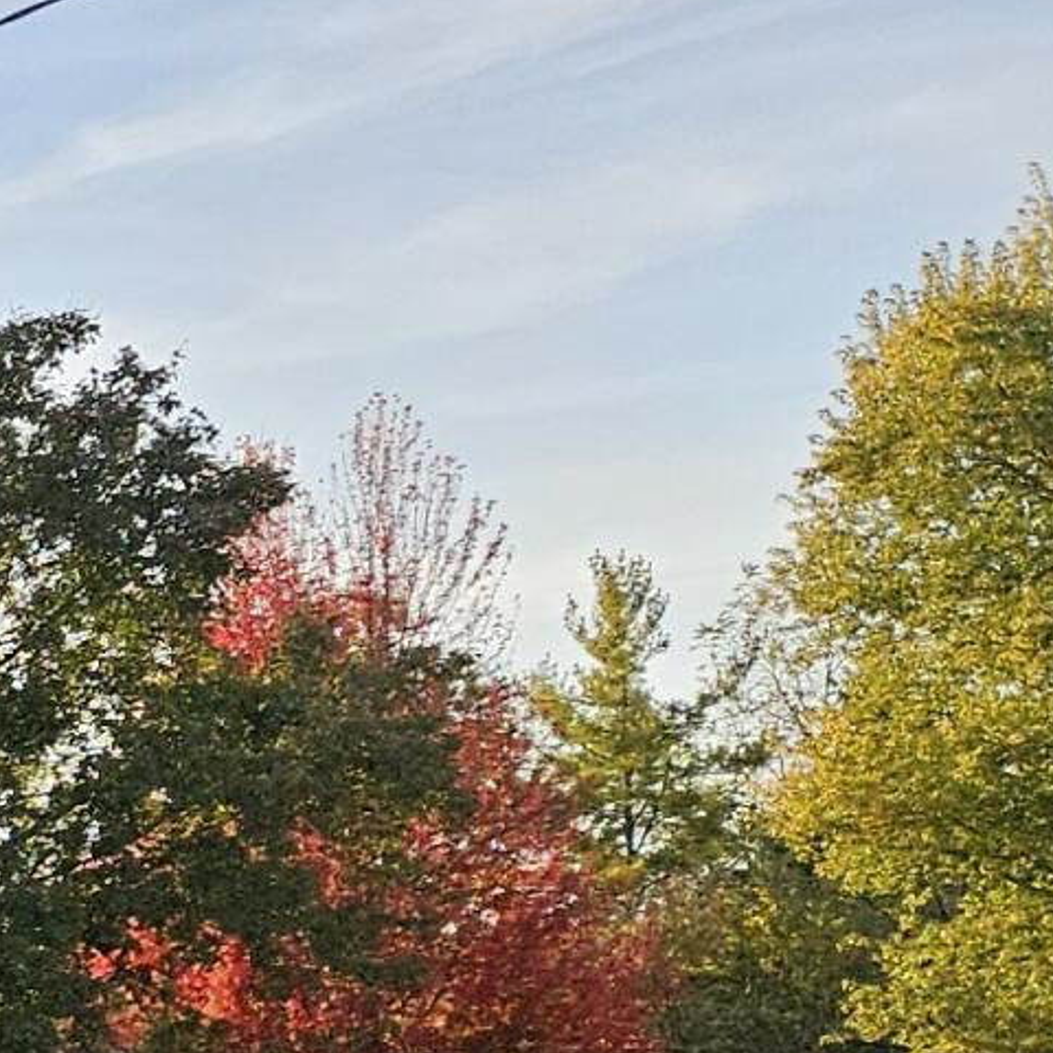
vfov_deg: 13.4
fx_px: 4371
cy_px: 1213
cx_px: -1889
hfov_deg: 10.6
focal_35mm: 127
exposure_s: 1/2000
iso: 80
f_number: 1.8
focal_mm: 5.4
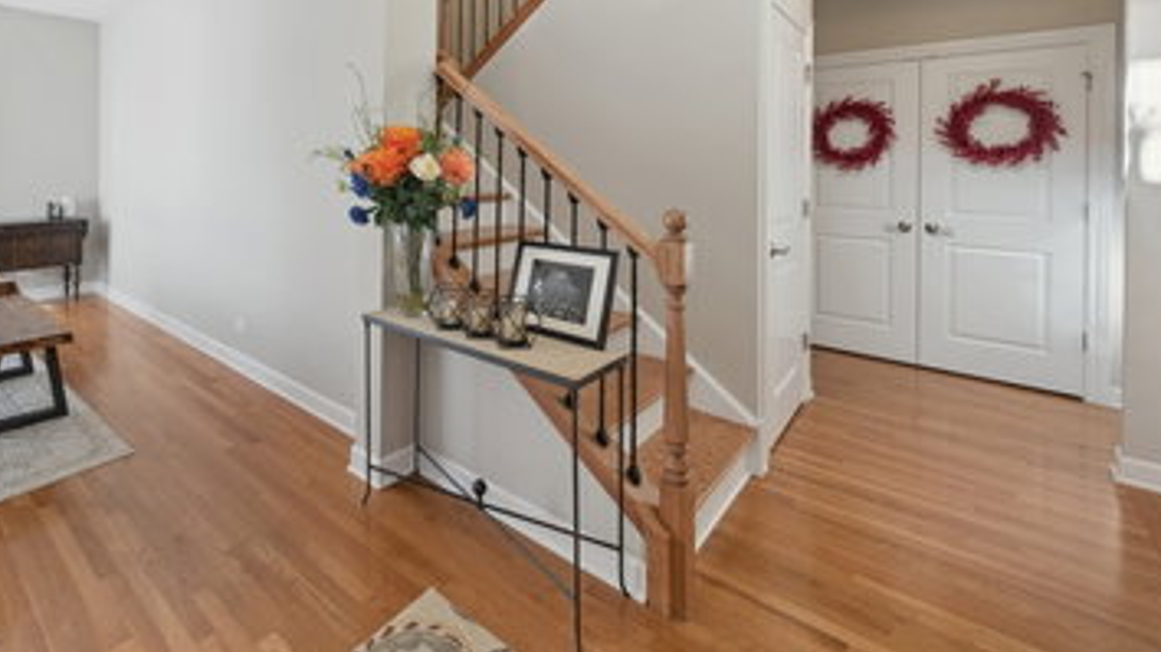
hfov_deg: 93.6
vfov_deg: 60.0
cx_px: 421
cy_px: 154
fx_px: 523
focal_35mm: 17
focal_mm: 12
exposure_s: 1/60
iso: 200
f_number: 9
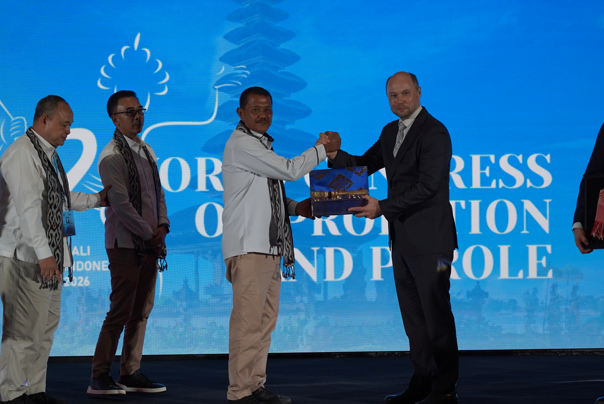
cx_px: 302
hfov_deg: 20.0
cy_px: 202
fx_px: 1713
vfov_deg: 13.4
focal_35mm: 102
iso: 400
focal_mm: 68
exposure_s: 1/160
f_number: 4
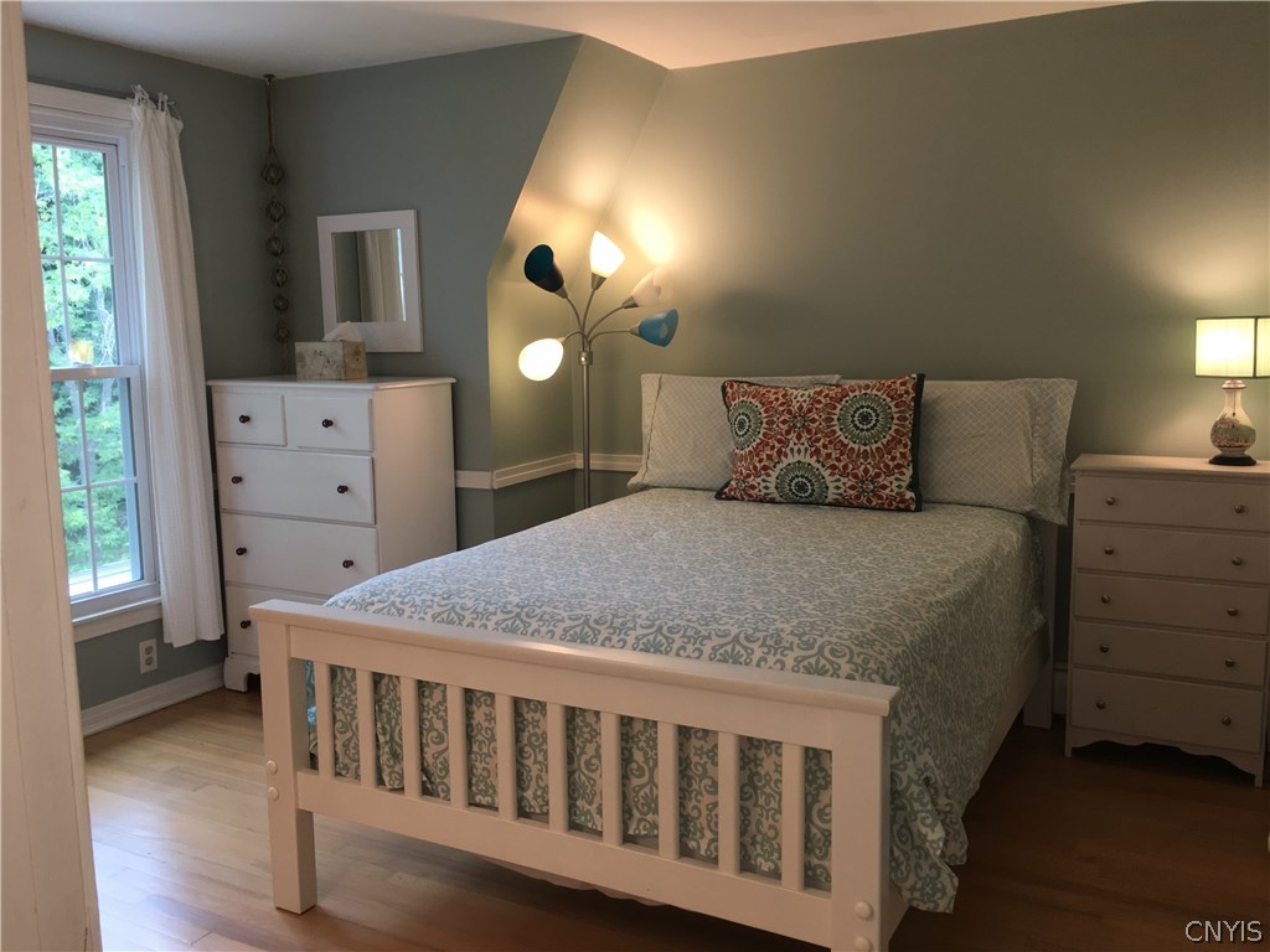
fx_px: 1064
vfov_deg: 48.2
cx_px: 635
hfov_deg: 61.7
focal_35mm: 29
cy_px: 476
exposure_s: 1/30
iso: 32
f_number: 2.2
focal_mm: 4.15
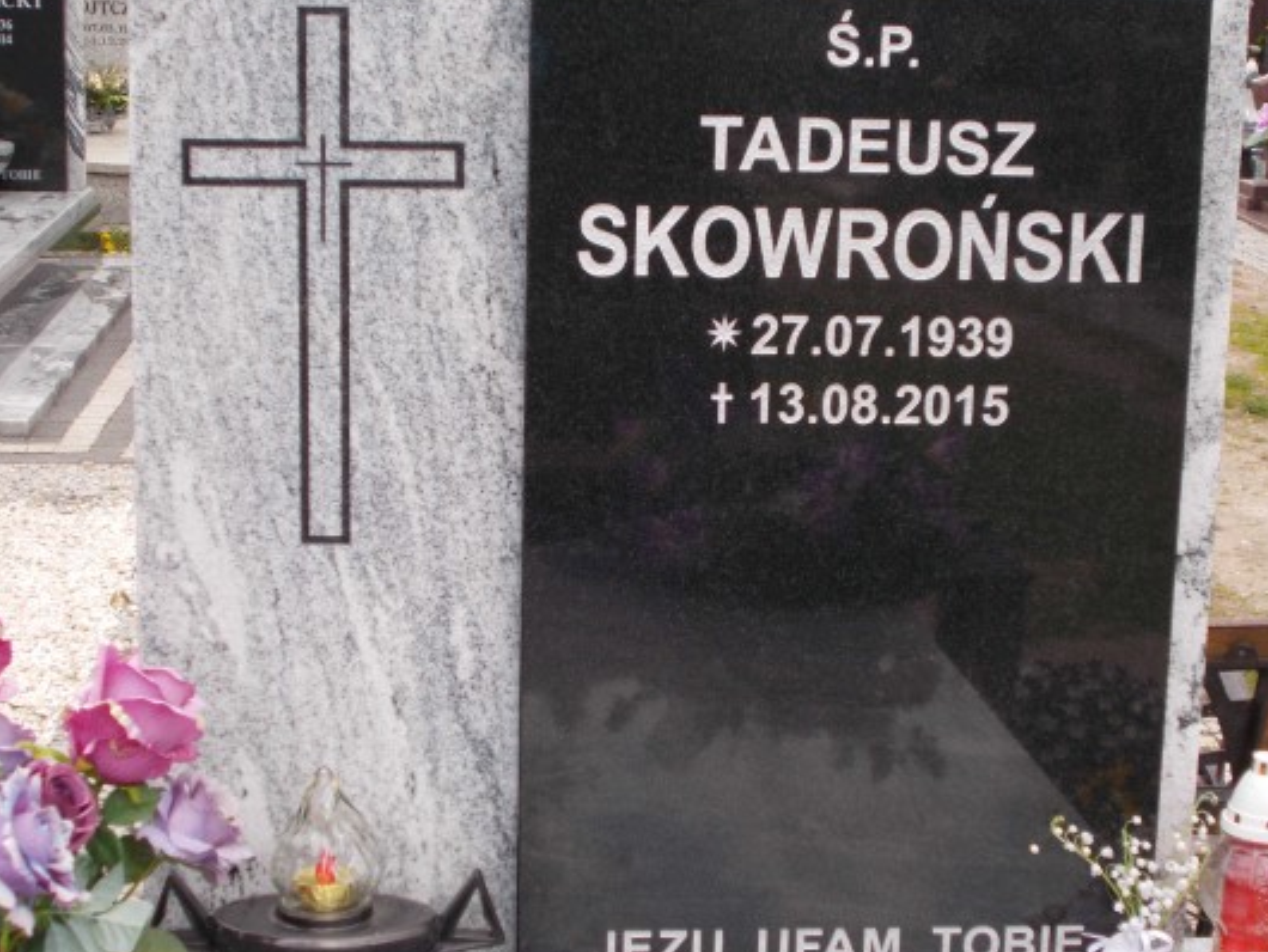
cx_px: 646
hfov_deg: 27.8
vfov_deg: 21.0
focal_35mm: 70
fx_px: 2565
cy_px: 471
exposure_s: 1/200
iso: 80
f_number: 4.9
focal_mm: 10.3
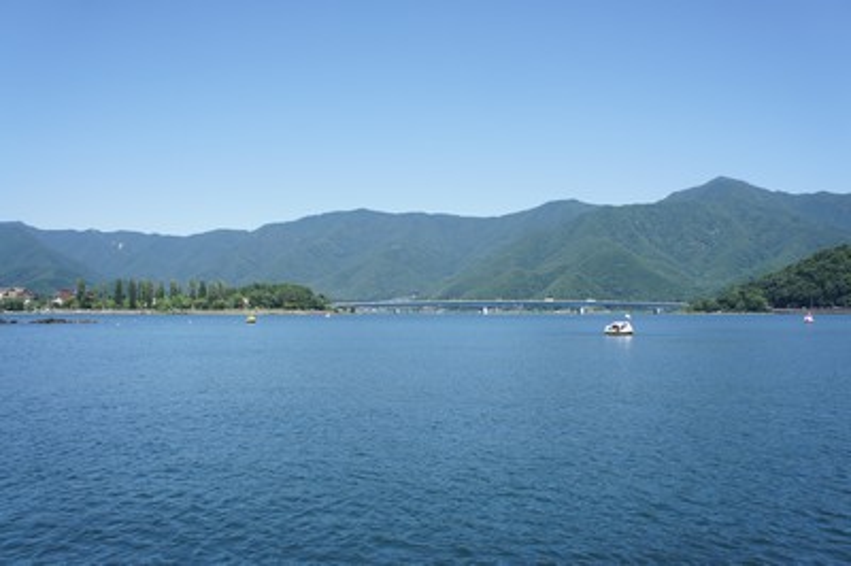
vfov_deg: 43.5
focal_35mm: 30
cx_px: 426
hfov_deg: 62.0
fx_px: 709
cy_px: 283
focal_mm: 20
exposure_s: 1/320
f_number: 8
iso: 200
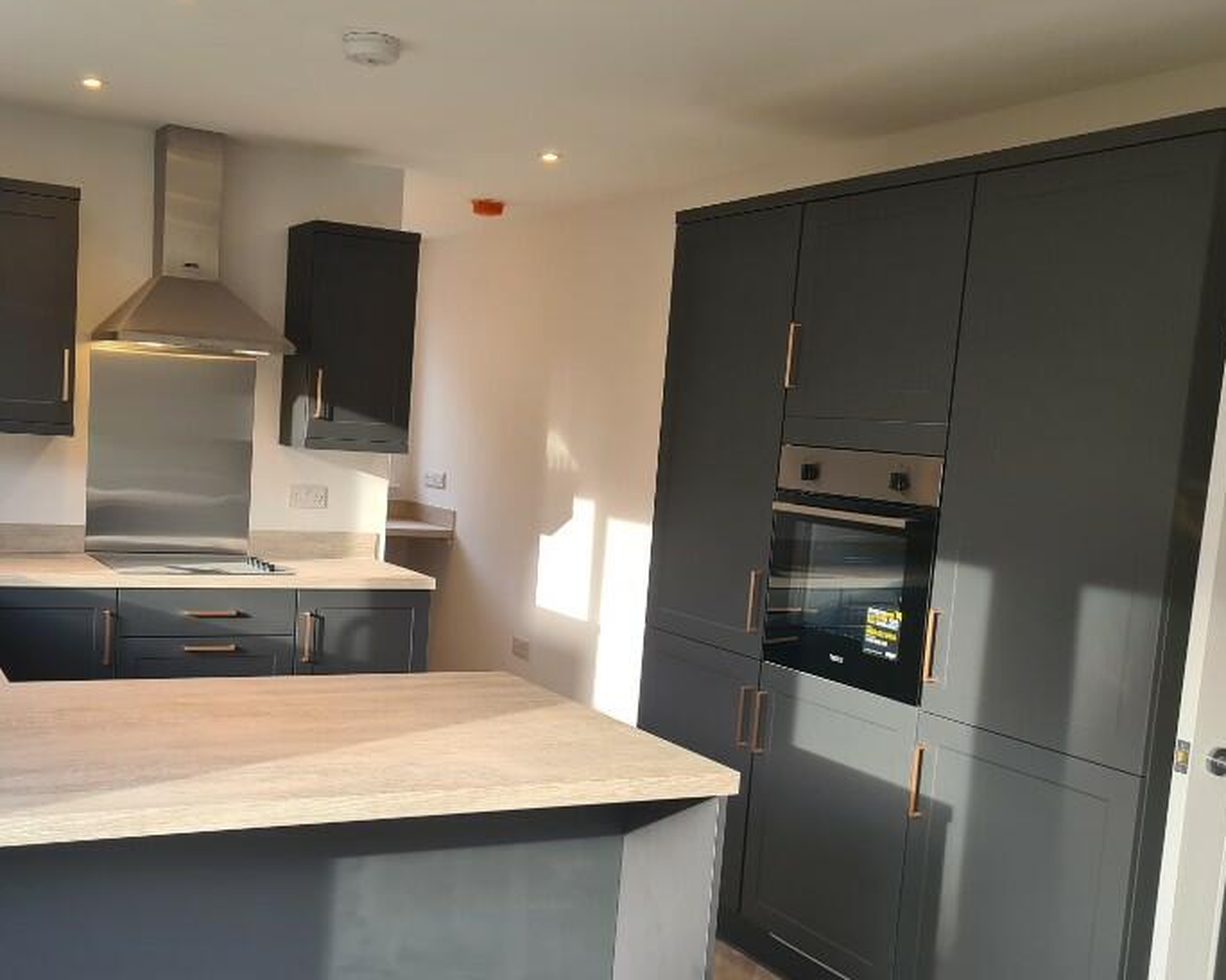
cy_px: 579
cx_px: 457
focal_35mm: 38
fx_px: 1379
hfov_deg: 47.5
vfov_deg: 39.0
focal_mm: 5.4
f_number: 1.8
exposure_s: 1/100
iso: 64
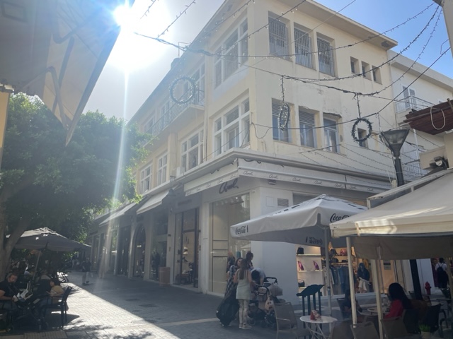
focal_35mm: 26
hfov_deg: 67.3
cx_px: 226
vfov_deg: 53.1
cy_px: 170
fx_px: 340
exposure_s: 1/3401
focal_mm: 4.2
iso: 32
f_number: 1.6
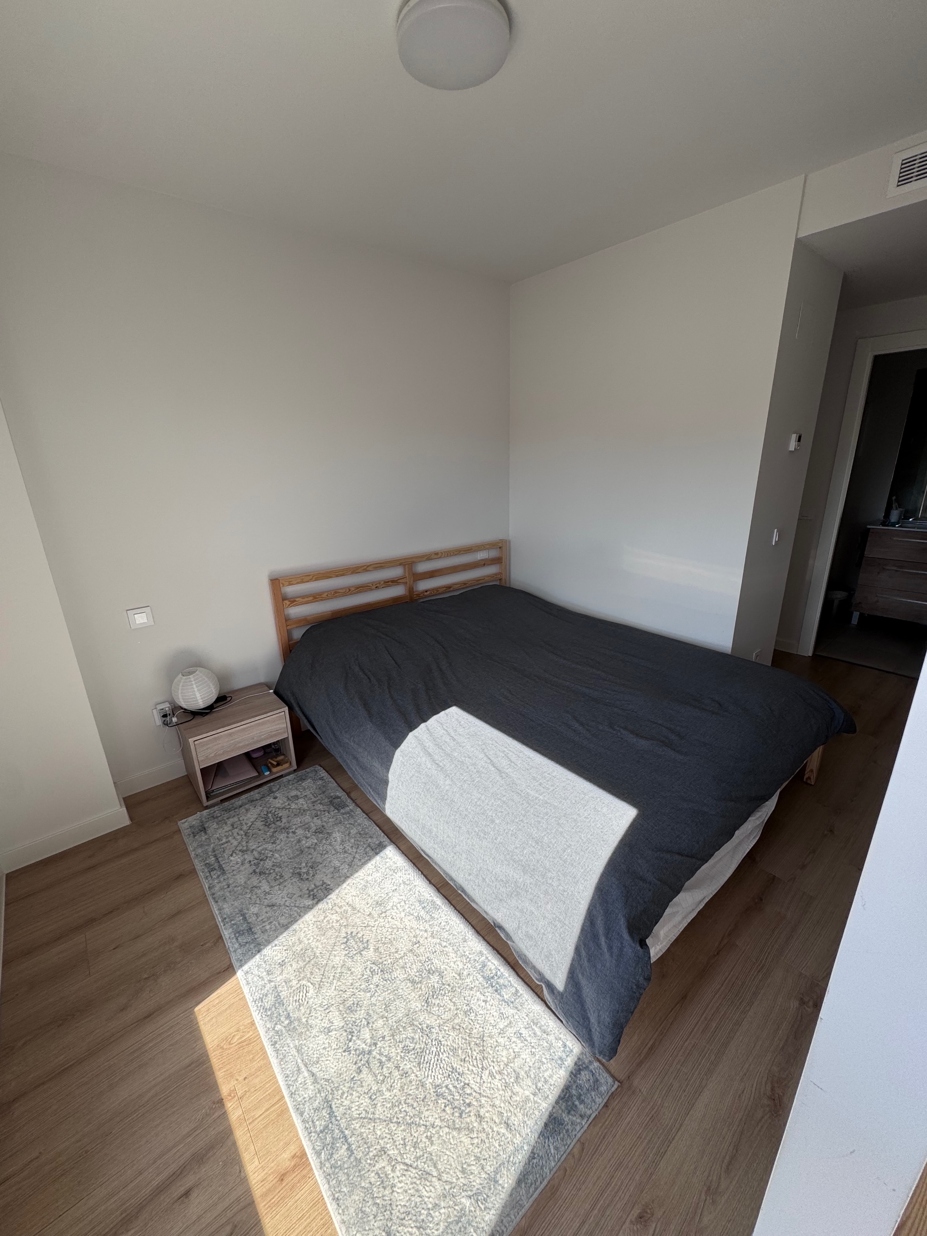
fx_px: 500
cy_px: 618
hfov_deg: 85.7
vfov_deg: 102.1
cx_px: 464
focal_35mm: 14
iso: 40
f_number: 2.2
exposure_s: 1/294
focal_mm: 2.22
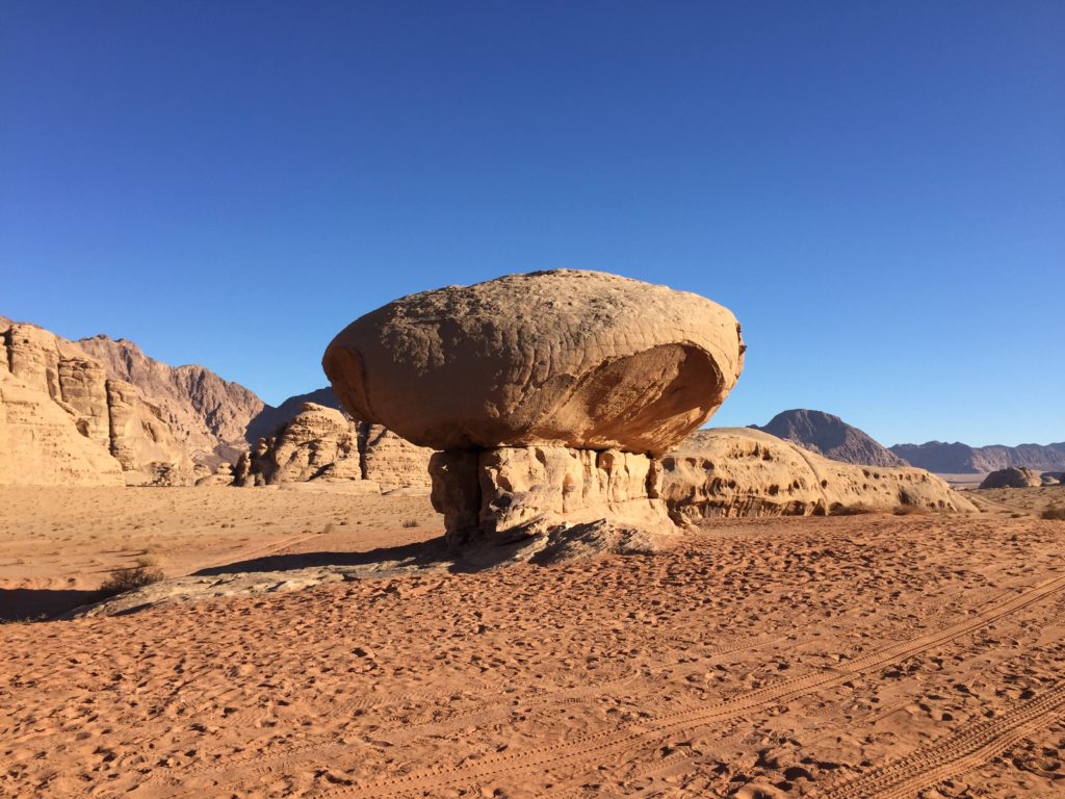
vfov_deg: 48.2
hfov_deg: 61.7
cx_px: 532
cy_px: 400
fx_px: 892
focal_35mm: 29
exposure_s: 1/1799
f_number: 2.2
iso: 32
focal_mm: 4.15
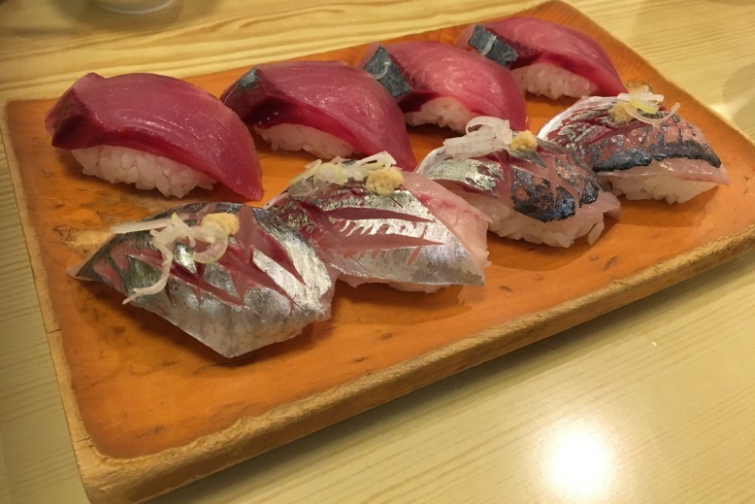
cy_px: 252
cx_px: 370
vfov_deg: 42.3
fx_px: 650
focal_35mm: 31
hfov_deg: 60.3
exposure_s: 1/30
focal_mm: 4.15
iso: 200
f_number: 2.2
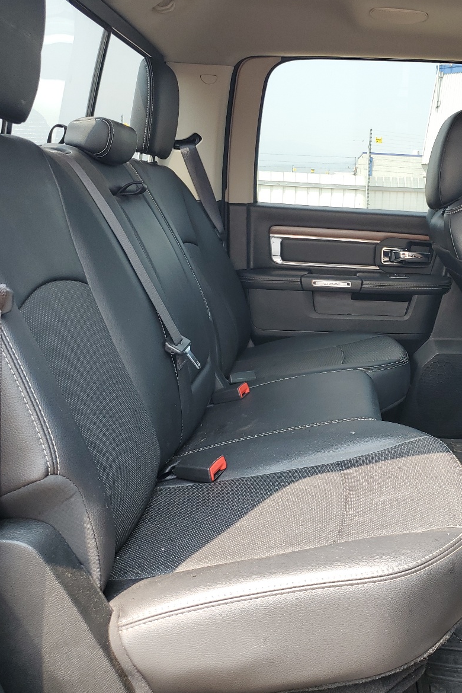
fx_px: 712
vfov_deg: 51.9
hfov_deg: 34.7
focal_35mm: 37
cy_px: 340
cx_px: 377
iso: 50
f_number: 1.5
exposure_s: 1/250
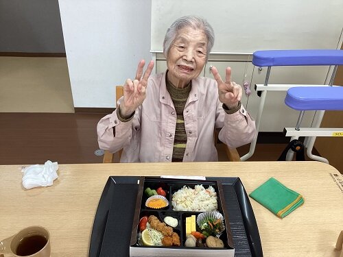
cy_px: 128
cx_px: 172
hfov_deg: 58.4
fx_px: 307
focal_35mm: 31
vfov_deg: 45.4
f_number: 2.4
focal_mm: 3.3
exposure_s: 1/60
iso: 64
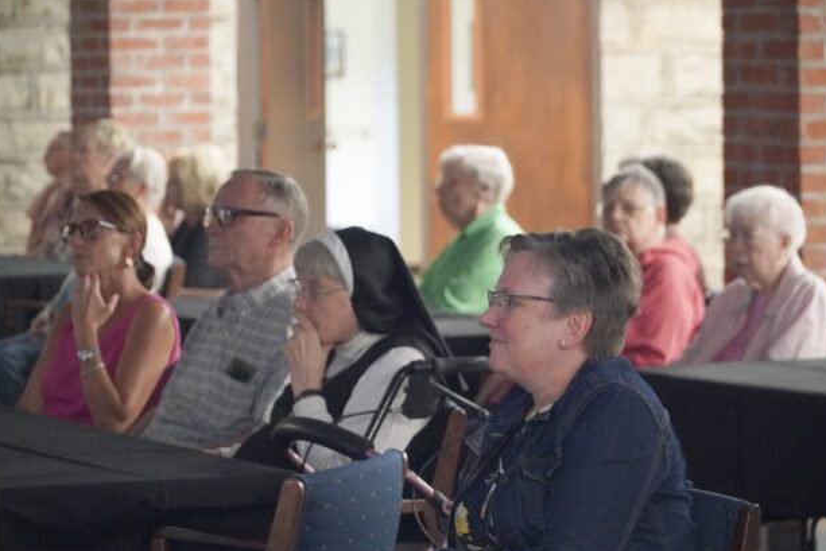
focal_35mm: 150
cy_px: 300
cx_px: 409
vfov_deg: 9.2
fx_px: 3442
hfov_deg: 13.7
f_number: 4
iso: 6400
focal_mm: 90
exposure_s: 1/125
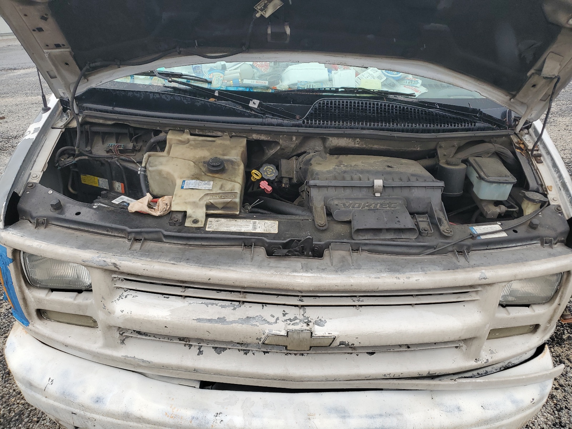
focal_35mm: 26
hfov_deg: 67.3
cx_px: 286
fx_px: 430
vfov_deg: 53.1
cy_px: 214
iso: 50
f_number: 1.5
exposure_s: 1/588
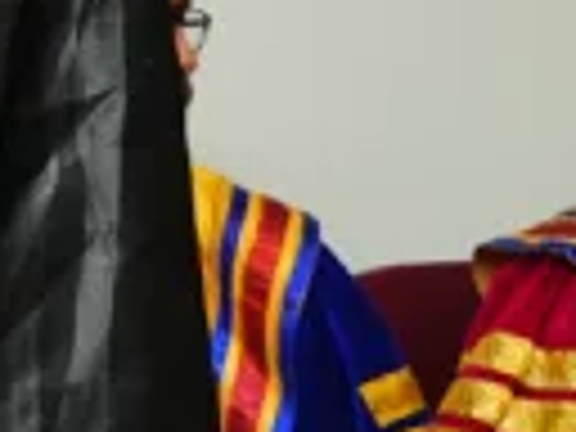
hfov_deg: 7.1
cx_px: -1431
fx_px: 3877
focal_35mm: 233
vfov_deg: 6.3
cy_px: -97
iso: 1000
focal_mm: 31
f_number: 5.6
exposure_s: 1/125
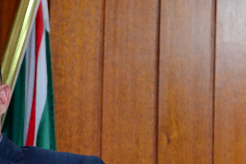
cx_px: -137
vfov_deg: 6.2
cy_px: 229
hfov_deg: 9.1
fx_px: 1504
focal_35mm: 220
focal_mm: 66
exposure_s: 1/60
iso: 2500
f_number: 5
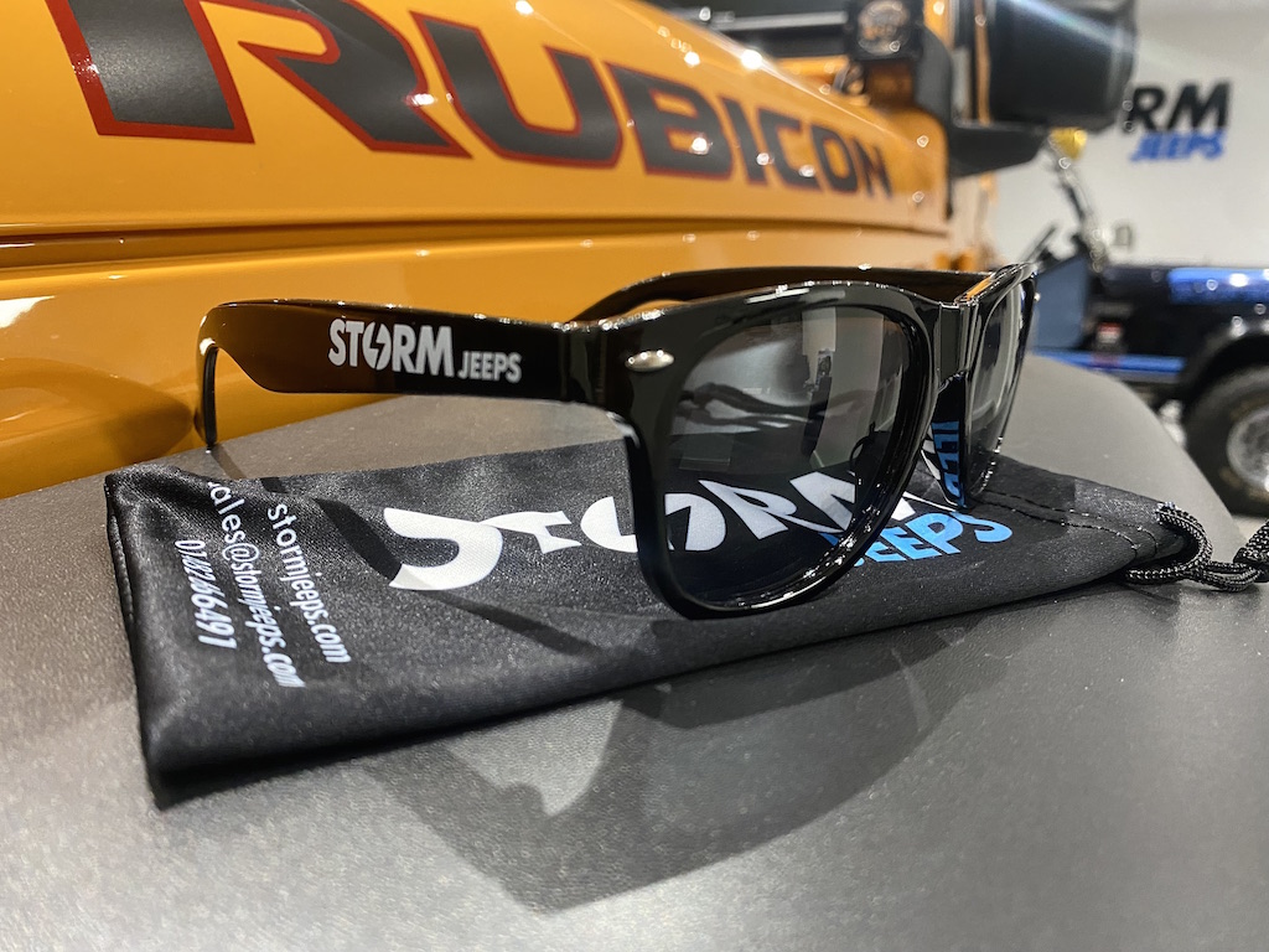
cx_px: 634
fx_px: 953
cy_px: 476
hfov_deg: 67.3
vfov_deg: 53.1
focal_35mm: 26
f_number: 1.8
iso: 500
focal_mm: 4.25
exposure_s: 1/33
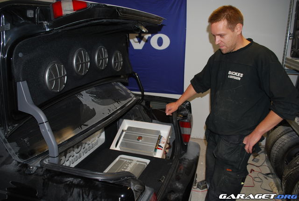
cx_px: 150
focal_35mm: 27
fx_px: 225
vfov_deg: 48.2
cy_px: 100
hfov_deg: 67.3
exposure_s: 1/60
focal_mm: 18
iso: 200
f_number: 3.5
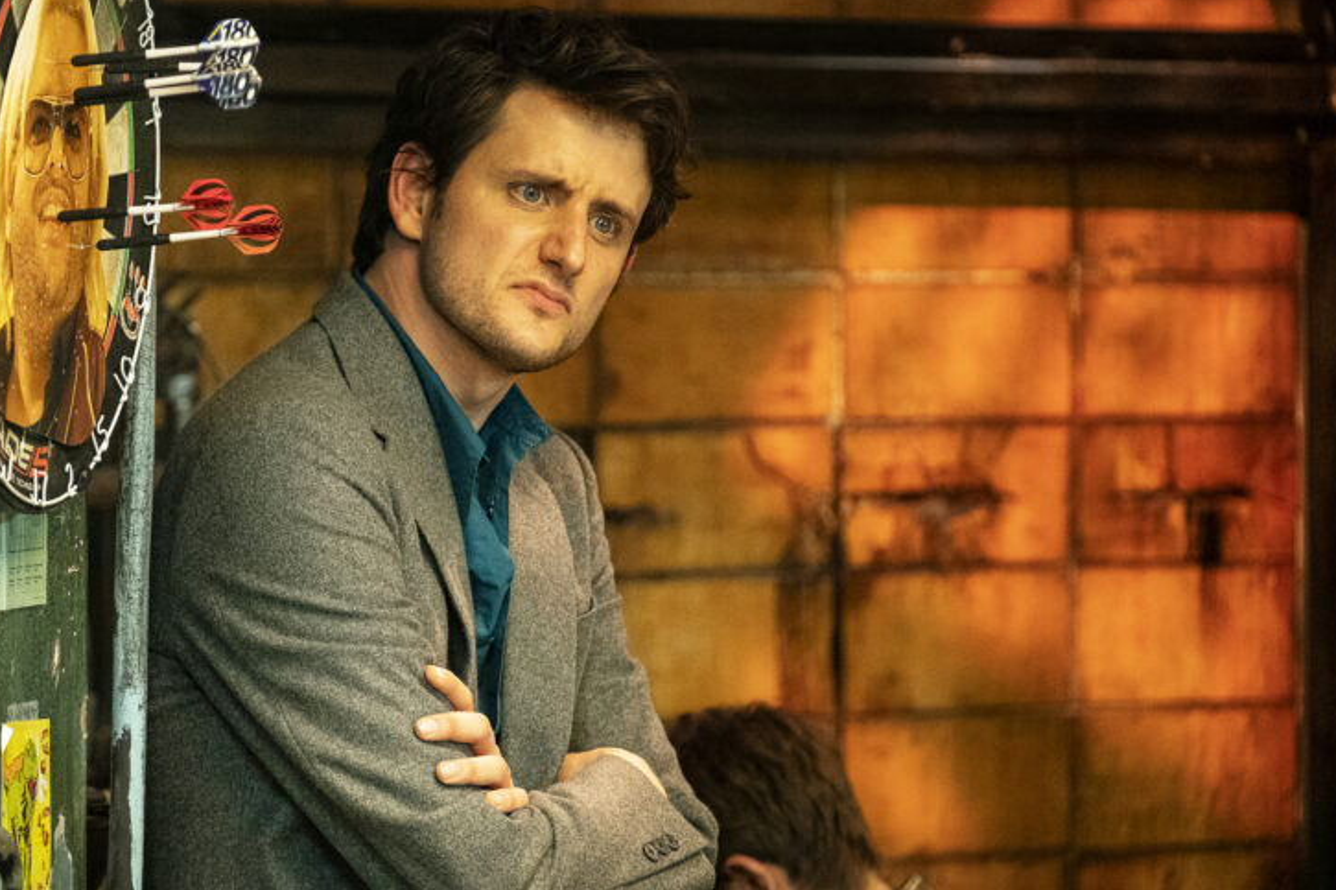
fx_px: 7643
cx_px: 542
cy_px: 396
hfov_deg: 10.0
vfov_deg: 6.7
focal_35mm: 206
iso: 3200
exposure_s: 1/80
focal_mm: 110.6
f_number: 2.8
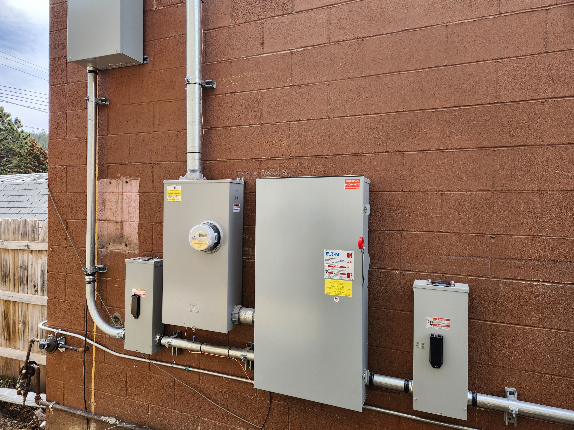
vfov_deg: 58.9
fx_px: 381
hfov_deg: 73.9
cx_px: 287
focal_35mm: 23
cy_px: 215
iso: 20
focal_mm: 5.4
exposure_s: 1/241
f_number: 1.8
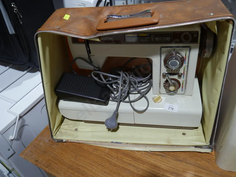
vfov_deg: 46.8
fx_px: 205
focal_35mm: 30
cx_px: 118
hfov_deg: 59.9
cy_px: 88
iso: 200
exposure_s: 1/100
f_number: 3.6
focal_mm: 15
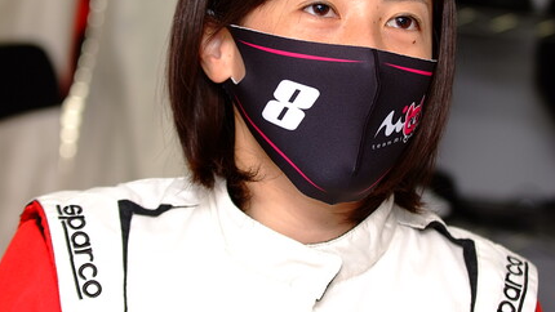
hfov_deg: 11.7
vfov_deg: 6.6
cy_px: 168
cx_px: 338
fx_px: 2708
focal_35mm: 184
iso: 100
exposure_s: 1/60
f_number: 4
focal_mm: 70
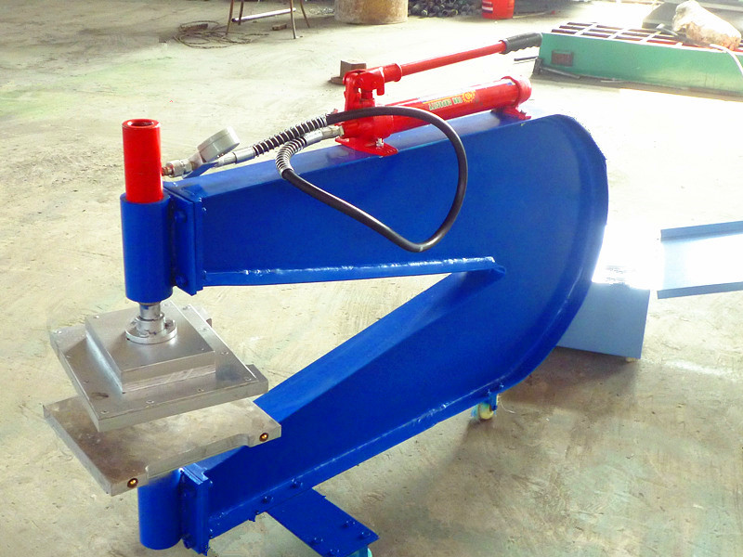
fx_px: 1009
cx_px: 372
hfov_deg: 40.4
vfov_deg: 30.9
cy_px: 278
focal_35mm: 47
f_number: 3.4
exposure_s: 1/30
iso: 200
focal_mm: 5.3
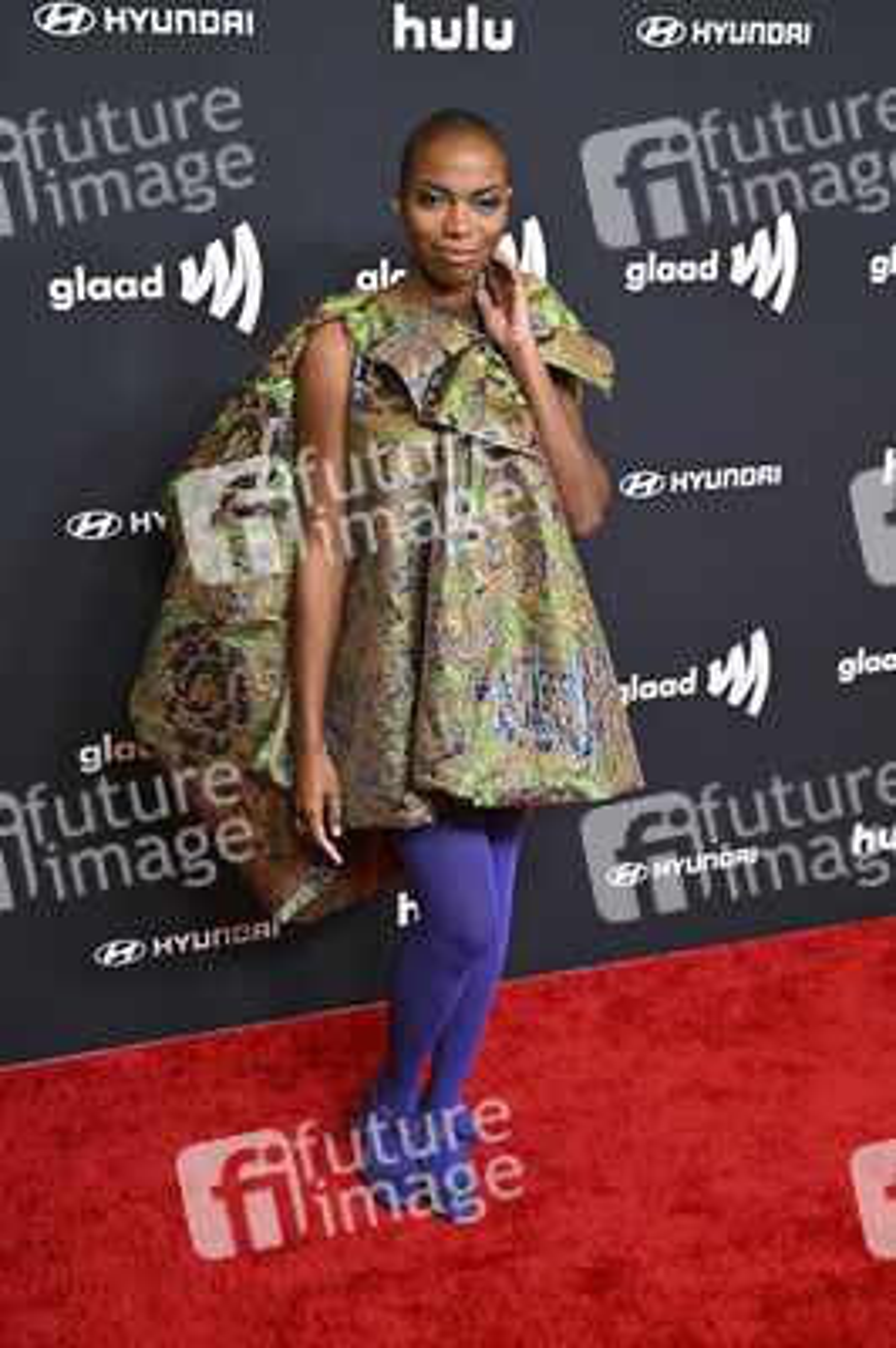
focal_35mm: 46
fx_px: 1720
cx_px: 448
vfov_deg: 42.8
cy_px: 674
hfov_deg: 29.2
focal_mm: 46
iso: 4000
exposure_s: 1/250
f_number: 5.6
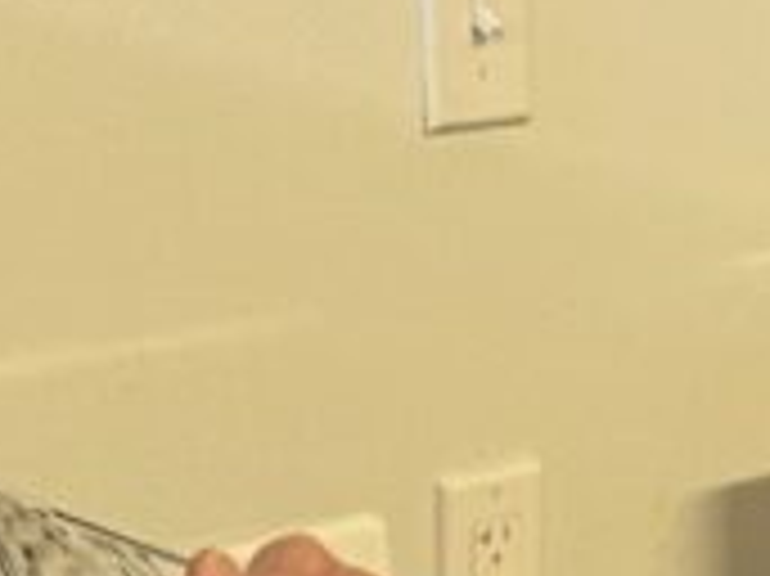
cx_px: 865
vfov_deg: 9.4
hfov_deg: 12.4
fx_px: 3468
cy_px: 549
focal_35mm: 156
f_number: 1.6
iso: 160
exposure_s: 1/60
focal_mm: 5.1
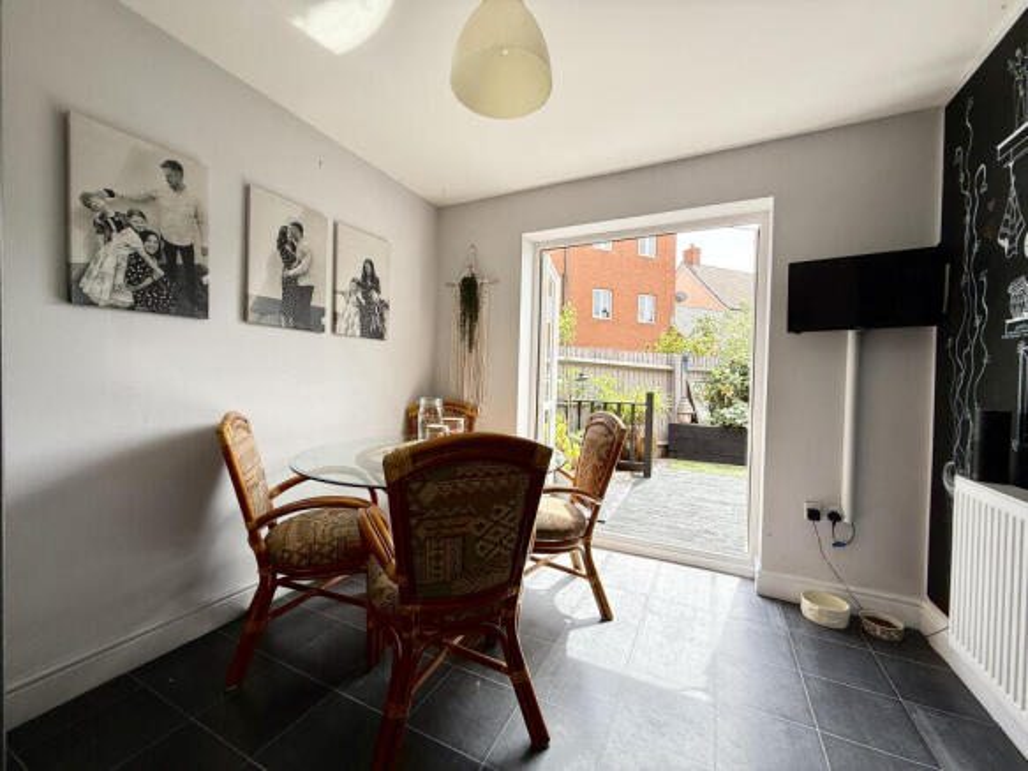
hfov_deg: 102.1
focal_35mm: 14
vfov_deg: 85.7
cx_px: 514
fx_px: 416
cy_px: 386
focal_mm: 2.22
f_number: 2.2
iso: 50
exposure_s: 1/363
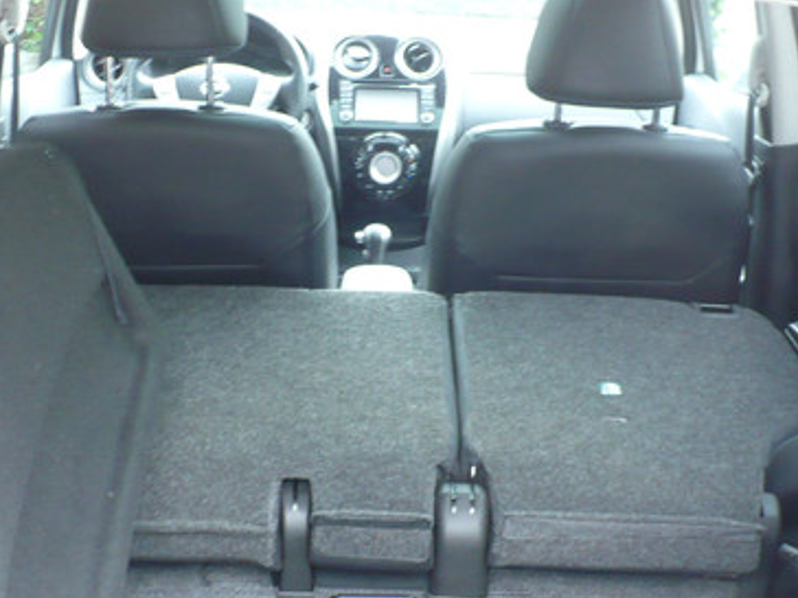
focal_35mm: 65
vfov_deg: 22.3
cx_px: 399
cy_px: 484
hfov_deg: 29.8
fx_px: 1498
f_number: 2.8
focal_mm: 6.1
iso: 200
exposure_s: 1/10
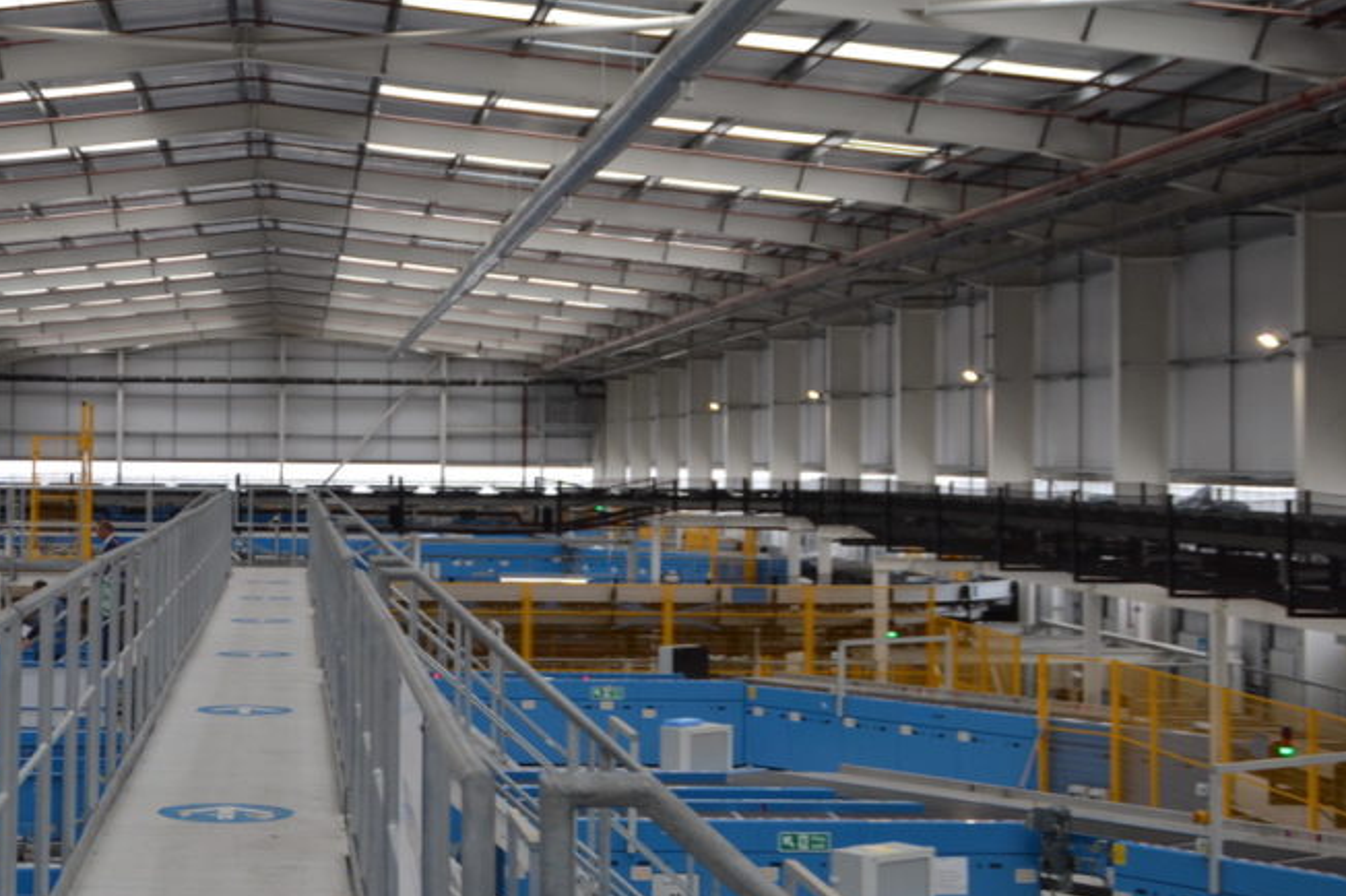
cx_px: 330
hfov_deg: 30.0
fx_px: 2466
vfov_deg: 20.6
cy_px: 367
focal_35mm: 66
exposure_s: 1/100
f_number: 5
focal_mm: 28
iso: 400
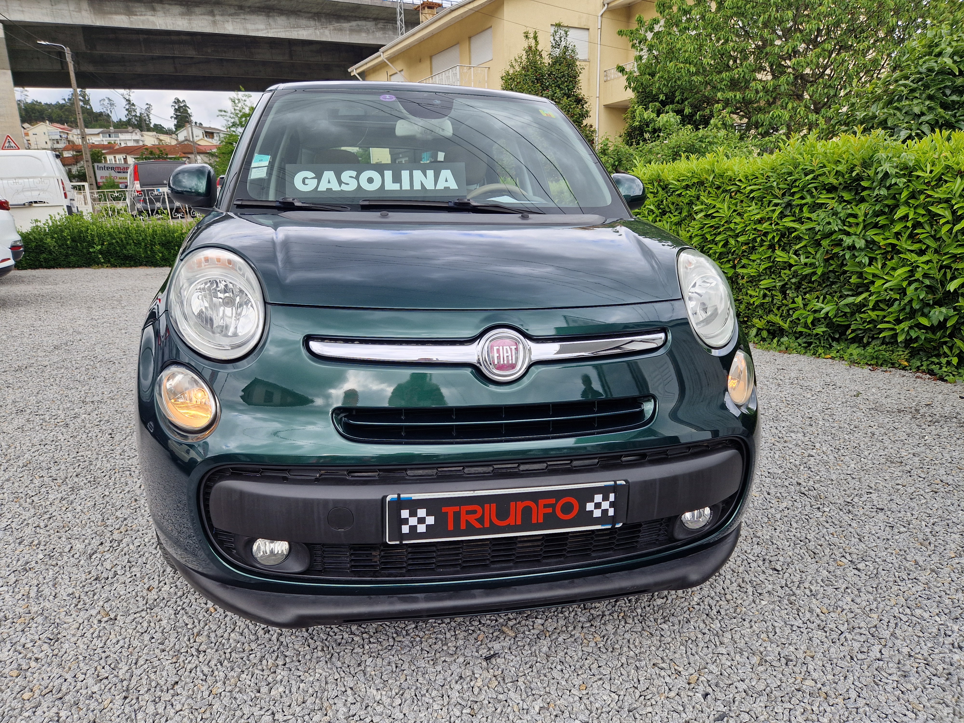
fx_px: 641
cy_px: 362
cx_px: 482
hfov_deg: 73.9
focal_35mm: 23
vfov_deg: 58.9
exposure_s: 1/364
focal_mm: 5.4
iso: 50
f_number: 1.8
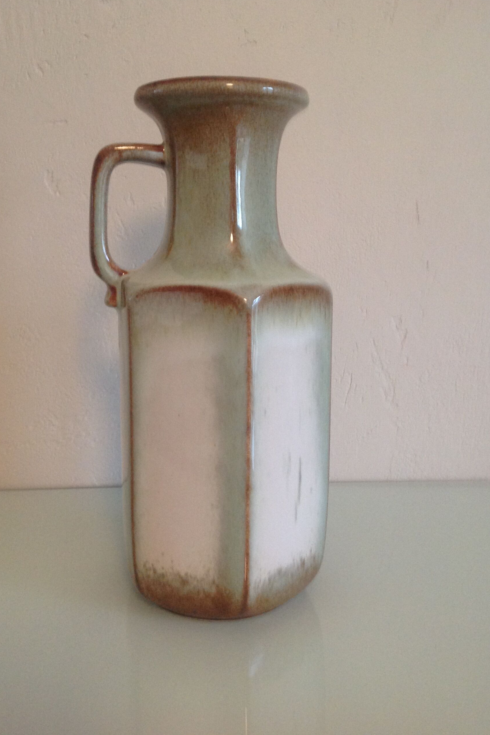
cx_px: 235
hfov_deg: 35.9
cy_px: 361
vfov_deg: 51.9
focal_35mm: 37
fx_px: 755
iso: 200
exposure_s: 1/15
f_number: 2.4
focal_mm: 4.28
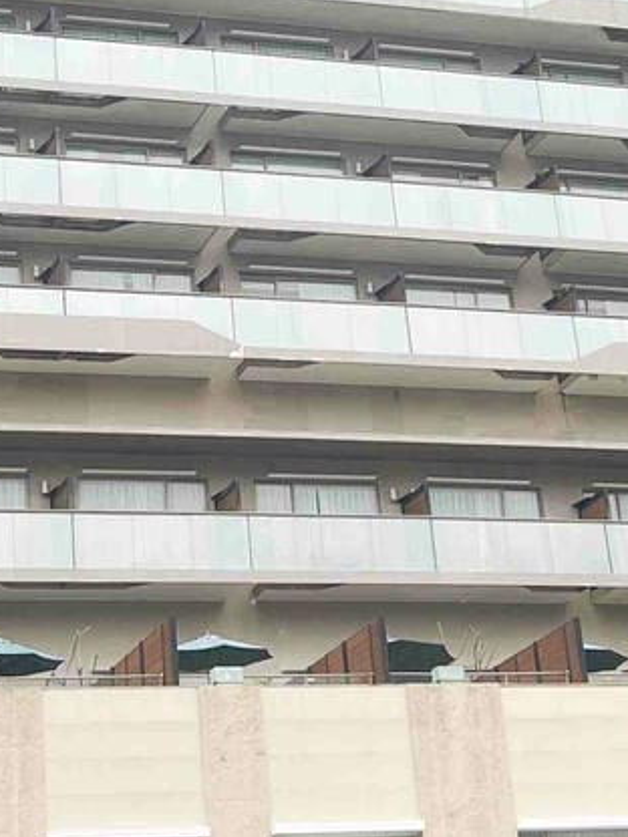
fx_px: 2419
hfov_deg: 14.8
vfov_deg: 19.0
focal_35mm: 100
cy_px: -22
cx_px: 308
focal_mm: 5.7
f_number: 1.5
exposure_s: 1/121
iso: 32
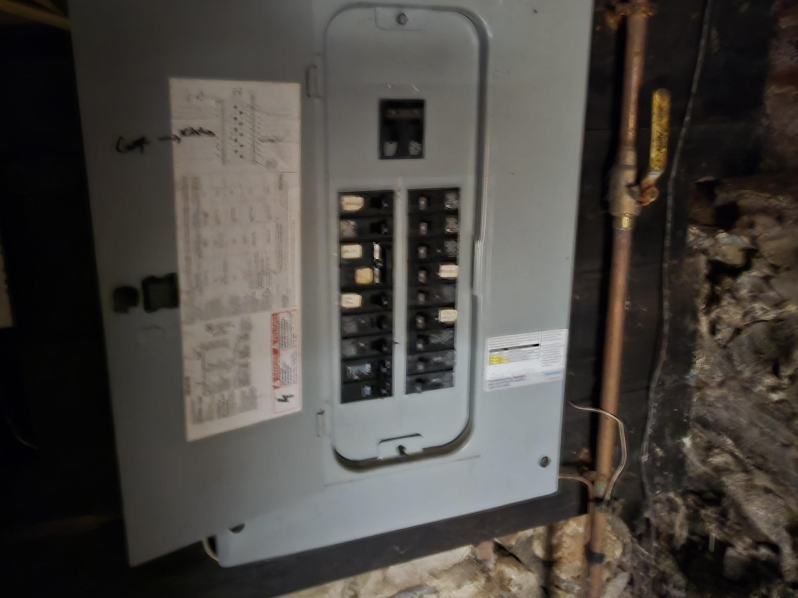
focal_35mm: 21
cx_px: 393
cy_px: 215
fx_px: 484
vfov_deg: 62.3
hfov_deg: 79.0
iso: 1600
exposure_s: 1/4.21
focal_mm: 2.2
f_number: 1.9
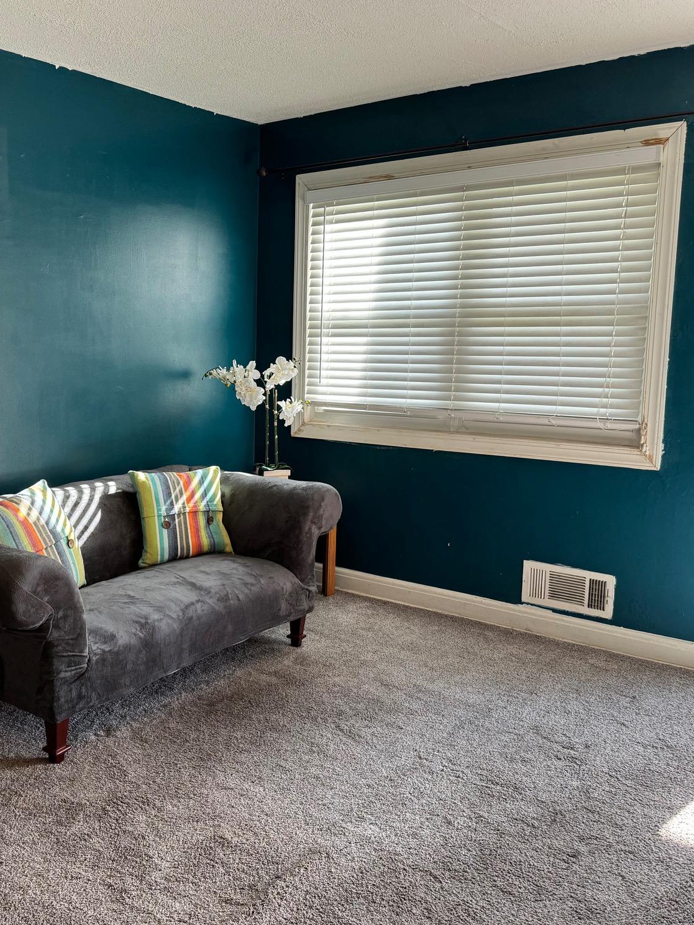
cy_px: 473
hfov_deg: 42.1
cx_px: 208
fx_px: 882
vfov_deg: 55.3
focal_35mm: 33
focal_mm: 6.86
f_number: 1.78
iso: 125
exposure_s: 1/120
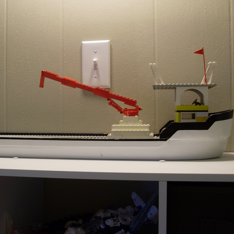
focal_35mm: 45
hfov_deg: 37.5
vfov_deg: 37.6
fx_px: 344
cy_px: 117
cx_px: 98
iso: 80
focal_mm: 6.3
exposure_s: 1/10
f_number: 3
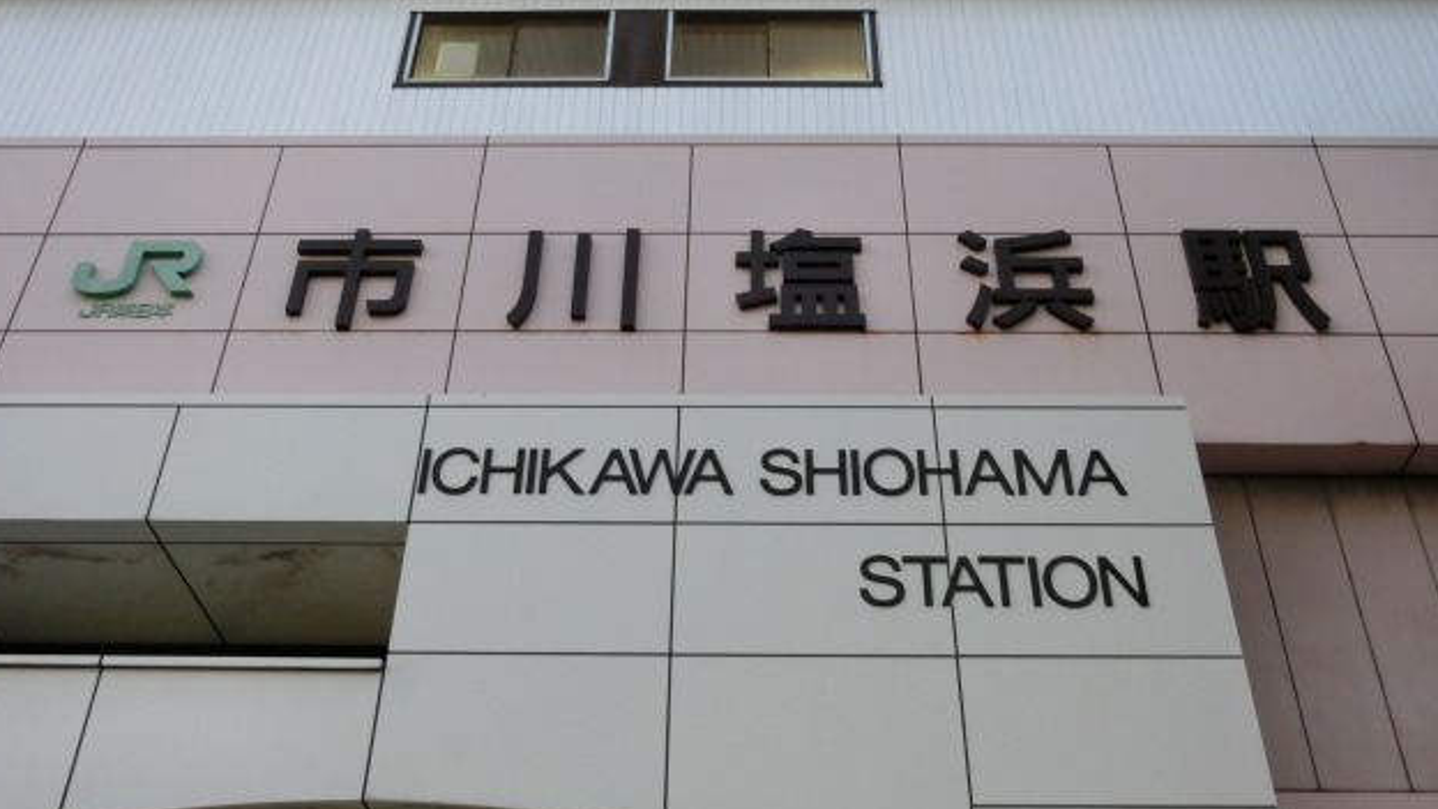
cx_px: 707
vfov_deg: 31.1
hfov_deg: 52.8
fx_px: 1449
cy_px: 346
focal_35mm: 38
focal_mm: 6
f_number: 3.9
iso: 400
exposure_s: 1/30
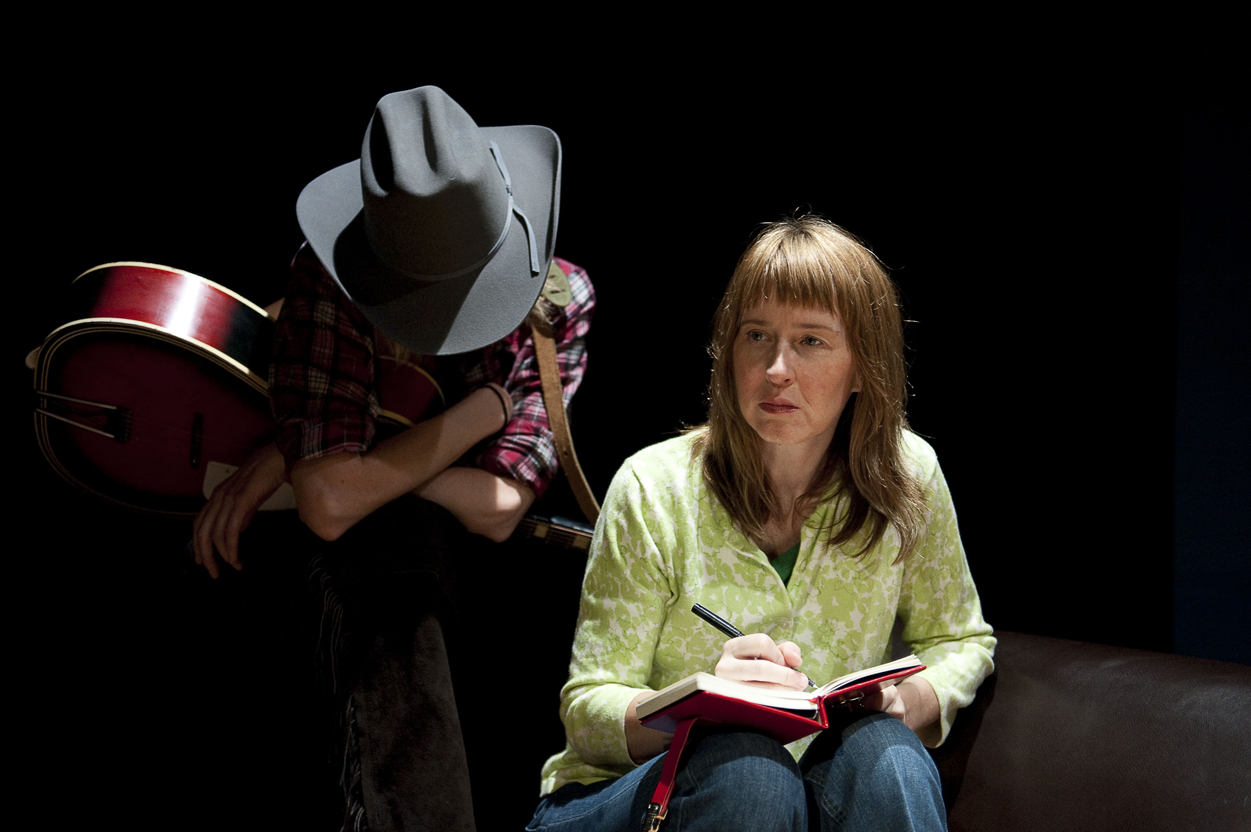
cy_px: 416
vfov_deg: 27.0
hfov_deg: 39.6
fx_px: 1736
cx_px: 626
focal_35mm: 50
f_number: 2.8
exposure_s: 1/100
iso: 2500
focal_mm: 50
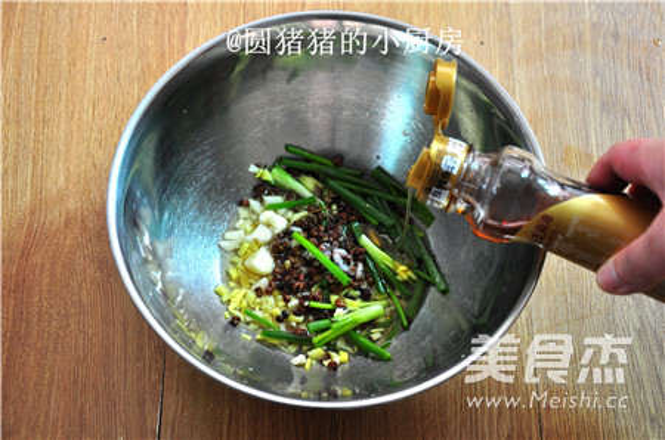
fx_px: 1161
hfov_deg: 32.0
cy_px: 220
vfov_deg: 21.5
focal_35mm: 63
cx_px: 332
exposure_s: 1/8
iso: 250
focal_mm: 42
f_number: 4.8
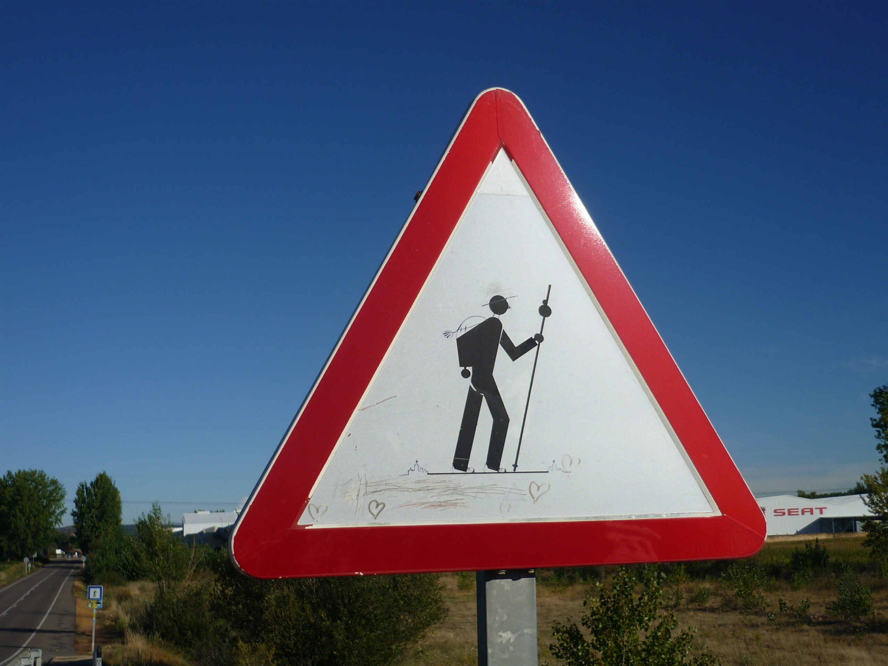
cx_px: 444
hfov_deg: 42.1
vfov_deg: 32.2
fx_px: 1154
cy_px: 333
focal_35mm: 45
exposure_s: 1/320
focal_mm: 7.4
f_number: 9
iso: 80
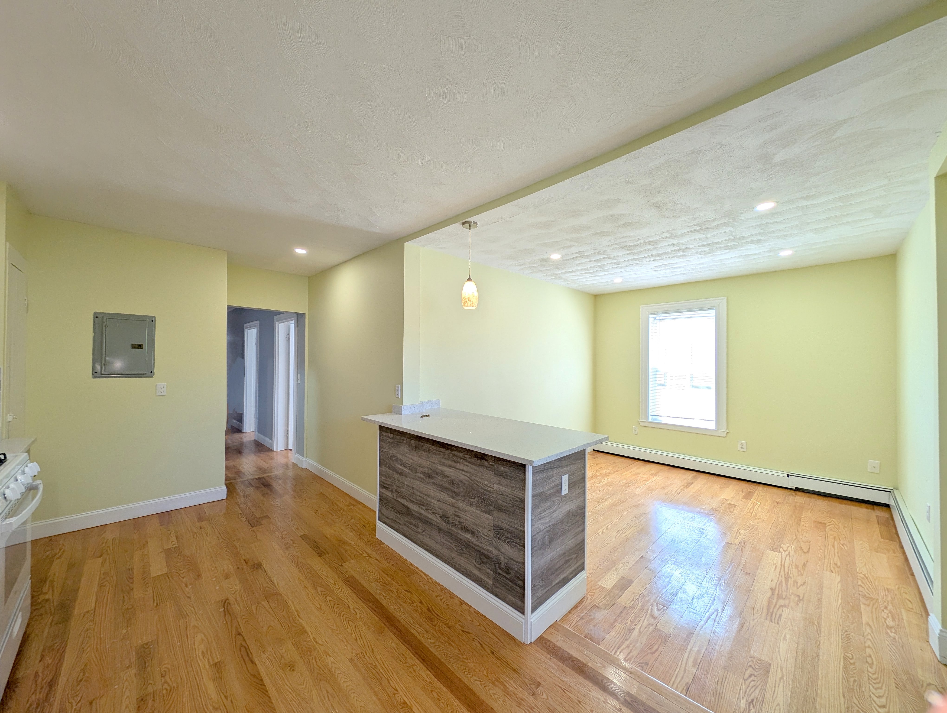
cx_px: 474
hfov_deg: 110.5
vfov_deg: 94.6
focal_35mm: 12
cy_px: 356
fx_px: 329
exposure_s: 1/67.3
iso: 41
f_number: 1.95
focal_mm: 2.23
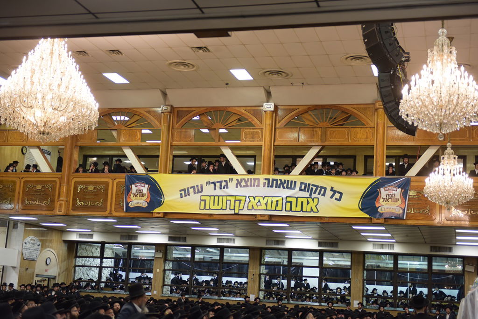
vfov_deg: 24.2
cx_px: 239
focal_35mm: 56
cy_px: 160
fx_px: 744
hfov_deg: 35.6
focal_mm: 56
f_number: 2.8
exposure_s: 1/125
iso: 800
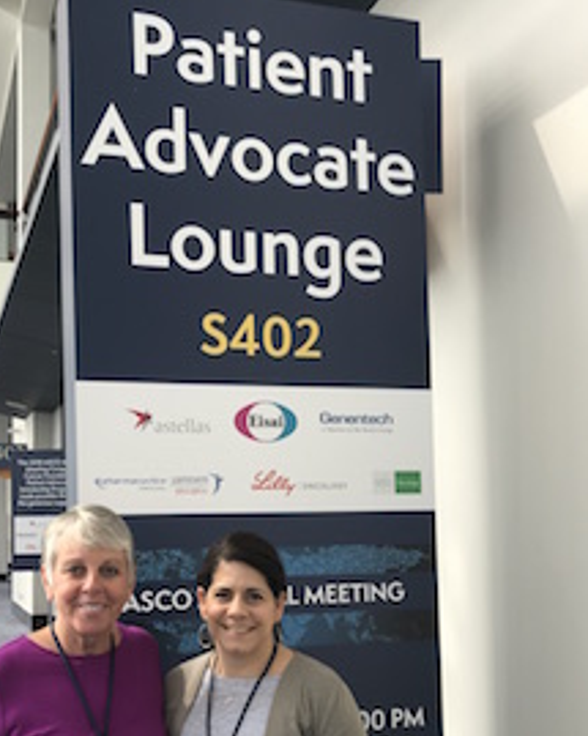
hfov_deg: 36.0
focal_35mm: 41
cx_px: 178
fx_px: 892
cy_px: 505
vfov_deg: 44.0
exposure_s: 1/155
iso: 20
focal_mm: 3.99
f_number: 1.8
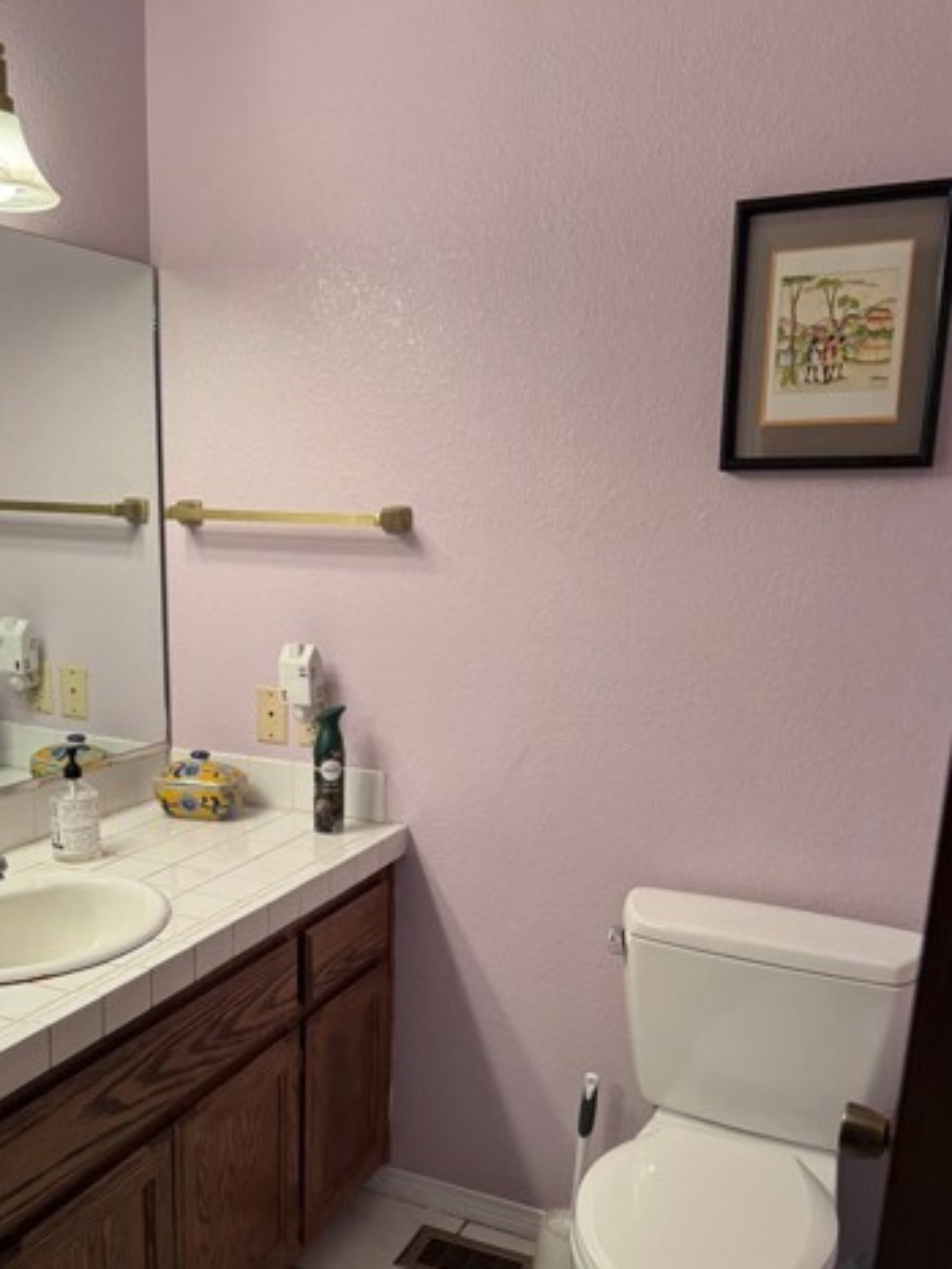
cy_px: 835
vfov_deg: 54.3
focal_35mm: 33
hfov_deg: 42.5
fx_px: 1210
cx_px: 338
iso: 125
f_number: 1.78
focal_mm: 6.76
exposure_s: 1/120
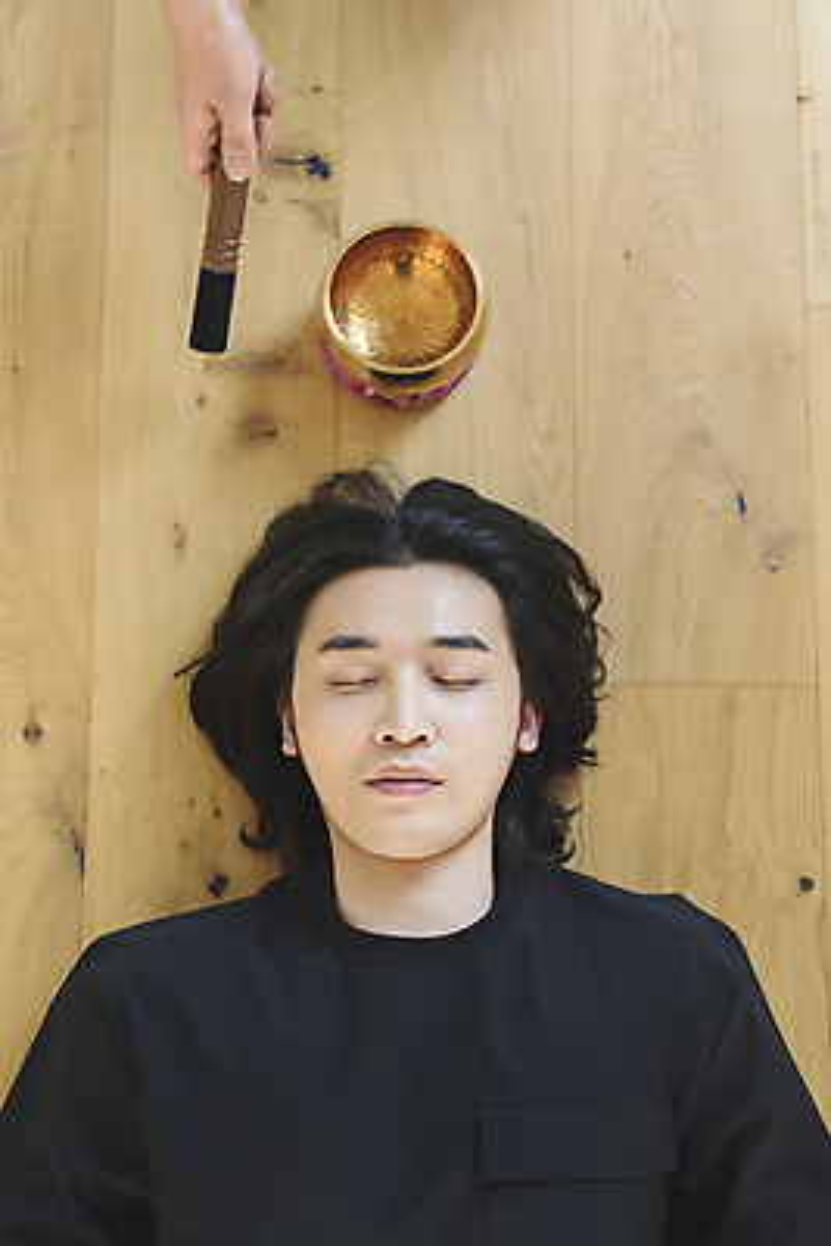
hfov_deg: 27.0
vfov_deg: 39.6
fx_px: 1730
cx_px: 416
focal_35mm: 50
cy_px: 623
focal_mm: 50
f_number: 4
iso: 800
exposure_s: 1/100
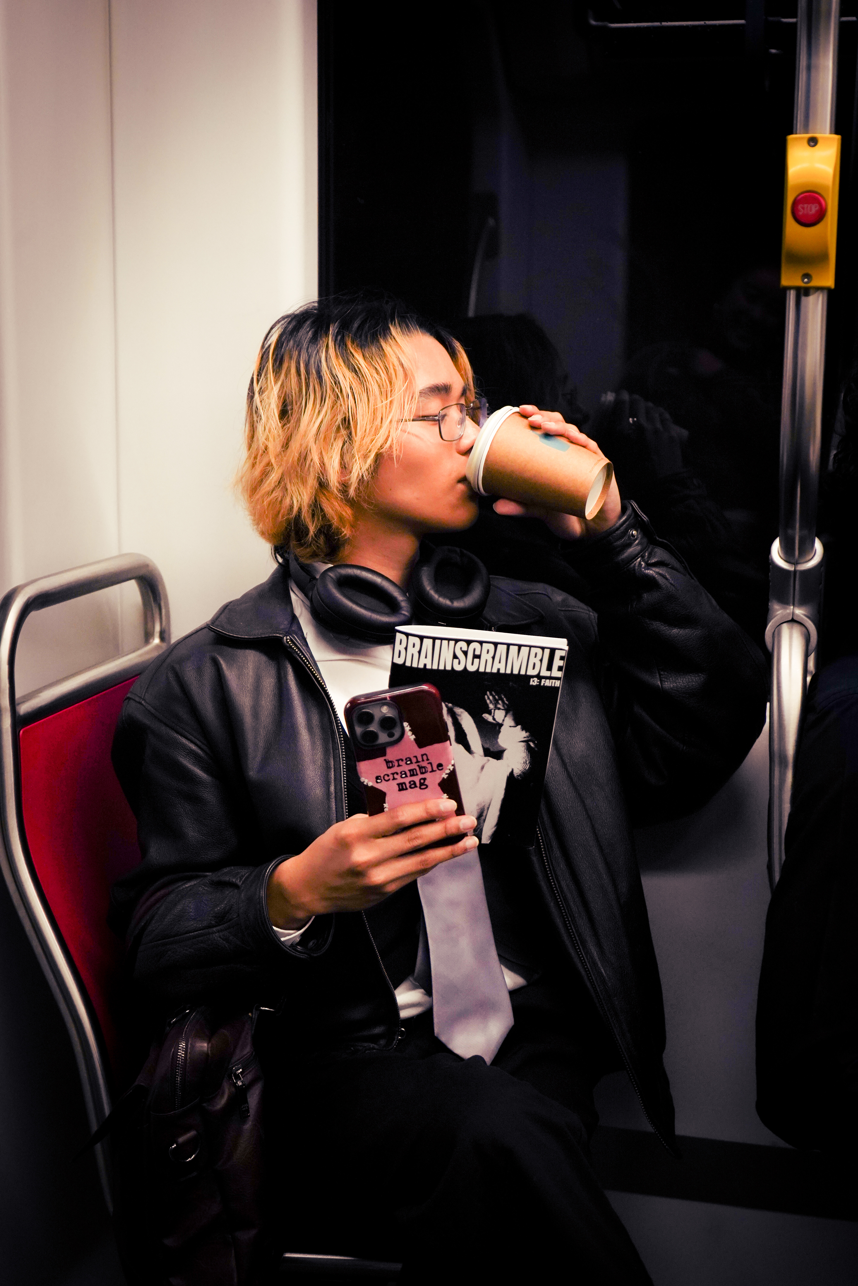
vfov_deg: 40.3
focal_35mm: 49
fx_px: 1752
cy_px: 643
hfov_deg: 27.5
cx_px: 429
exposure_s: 1/200
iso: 1250
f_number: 4.5
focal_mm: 49
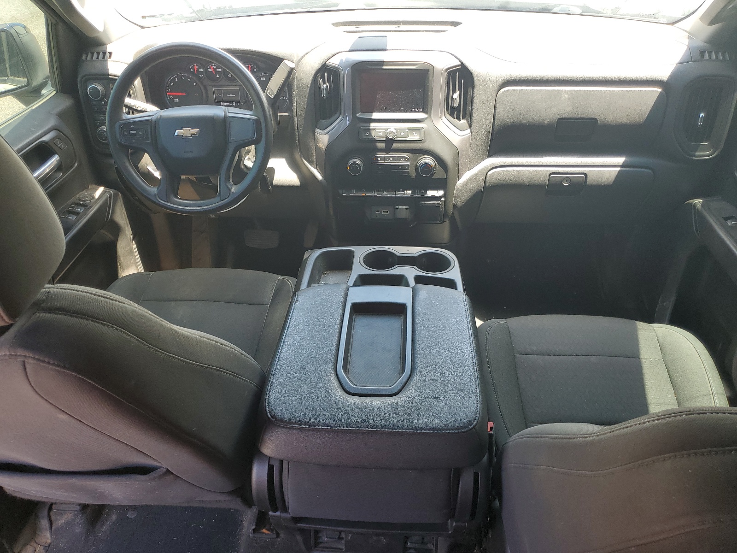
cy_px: 276
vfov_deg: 53.1
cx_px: 368
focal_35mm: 26
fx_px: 554
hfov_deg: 67.3
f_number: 1.5
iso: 50
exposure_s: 1/141
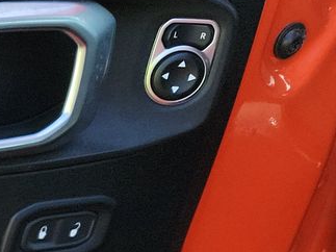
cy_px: 411
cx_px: -480
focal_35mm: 119
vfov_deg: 11.7
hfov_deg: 12.7
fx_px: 1155
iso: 52
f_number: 1.8
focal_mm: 6.7
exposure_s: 1/119
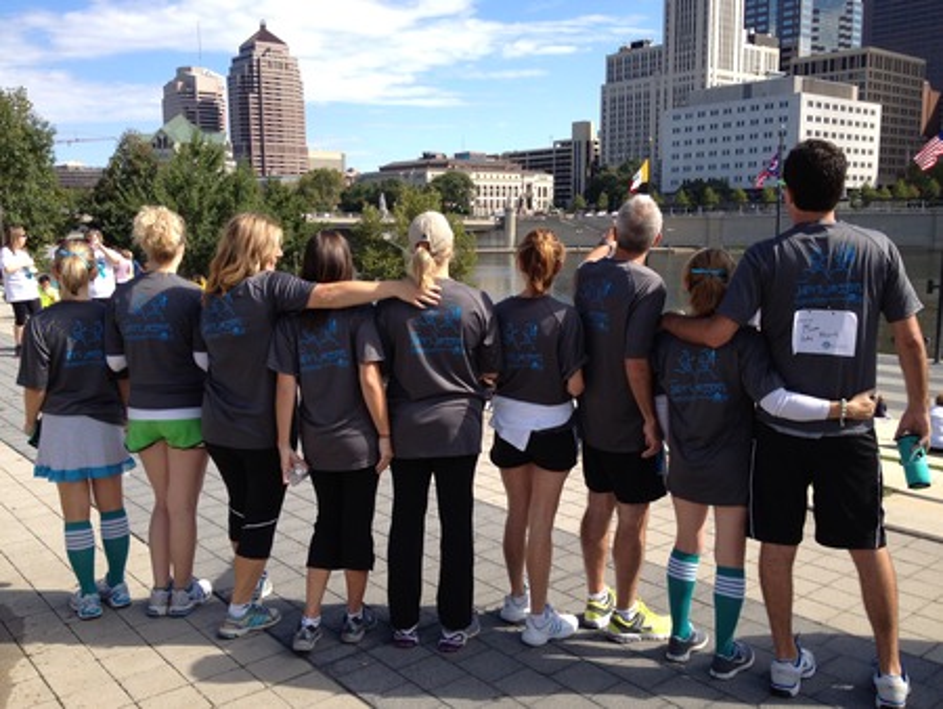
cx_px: 472
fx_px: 954
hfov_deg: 52.6
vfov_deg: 40.7
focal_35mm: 35
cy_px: 354
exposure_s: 1/951
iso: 64
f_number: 2.4
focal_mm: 4.28
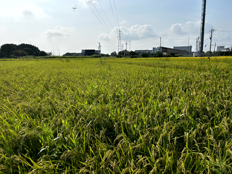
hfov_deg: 67.3
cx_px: 116
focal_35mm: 26
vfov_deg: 53.1
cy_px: 87
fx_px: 174
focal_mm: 5.7
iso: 50
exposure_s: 1/8000
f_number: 1.5
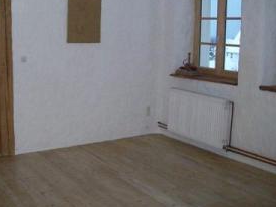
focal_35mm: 48
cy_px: 76
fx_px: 383
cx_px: 93
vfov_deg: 30.1
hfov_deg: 39.2
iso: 200
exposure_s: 1/64
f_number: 2.7
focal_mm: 6
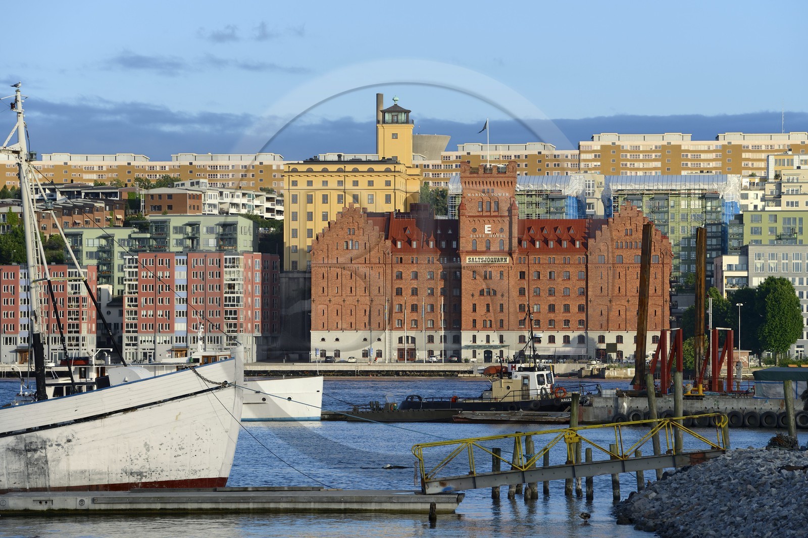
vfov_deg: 7.4
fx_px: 4150
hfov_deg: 11.1
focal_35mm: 185
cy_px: 269
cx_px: 404
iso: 200
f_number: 10
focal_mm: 185
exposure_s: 1/250
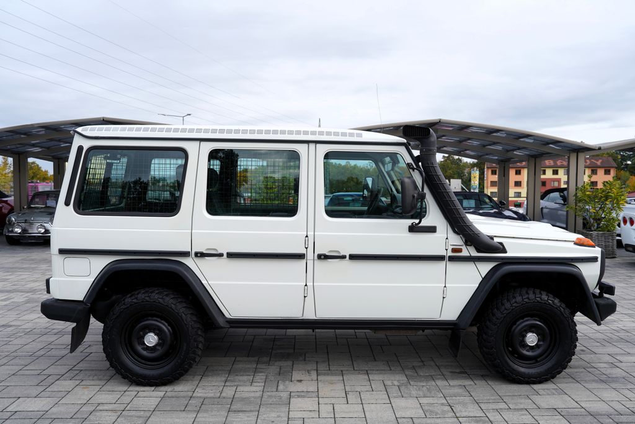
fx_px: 459
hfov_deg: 69.4
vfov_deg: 49.6
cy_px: 212
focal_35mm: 26
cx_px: 318
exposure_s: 1/125
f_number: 5.6
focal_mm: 26
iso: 100
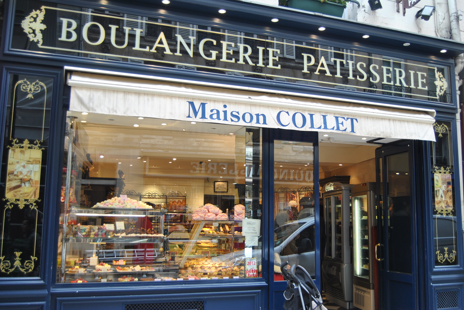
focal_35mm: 34
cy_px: 155
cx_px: 232
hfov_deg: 55.0
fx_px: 445
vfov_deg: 38.5
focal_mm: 23
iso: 200
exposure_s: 1/60
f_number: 3.8
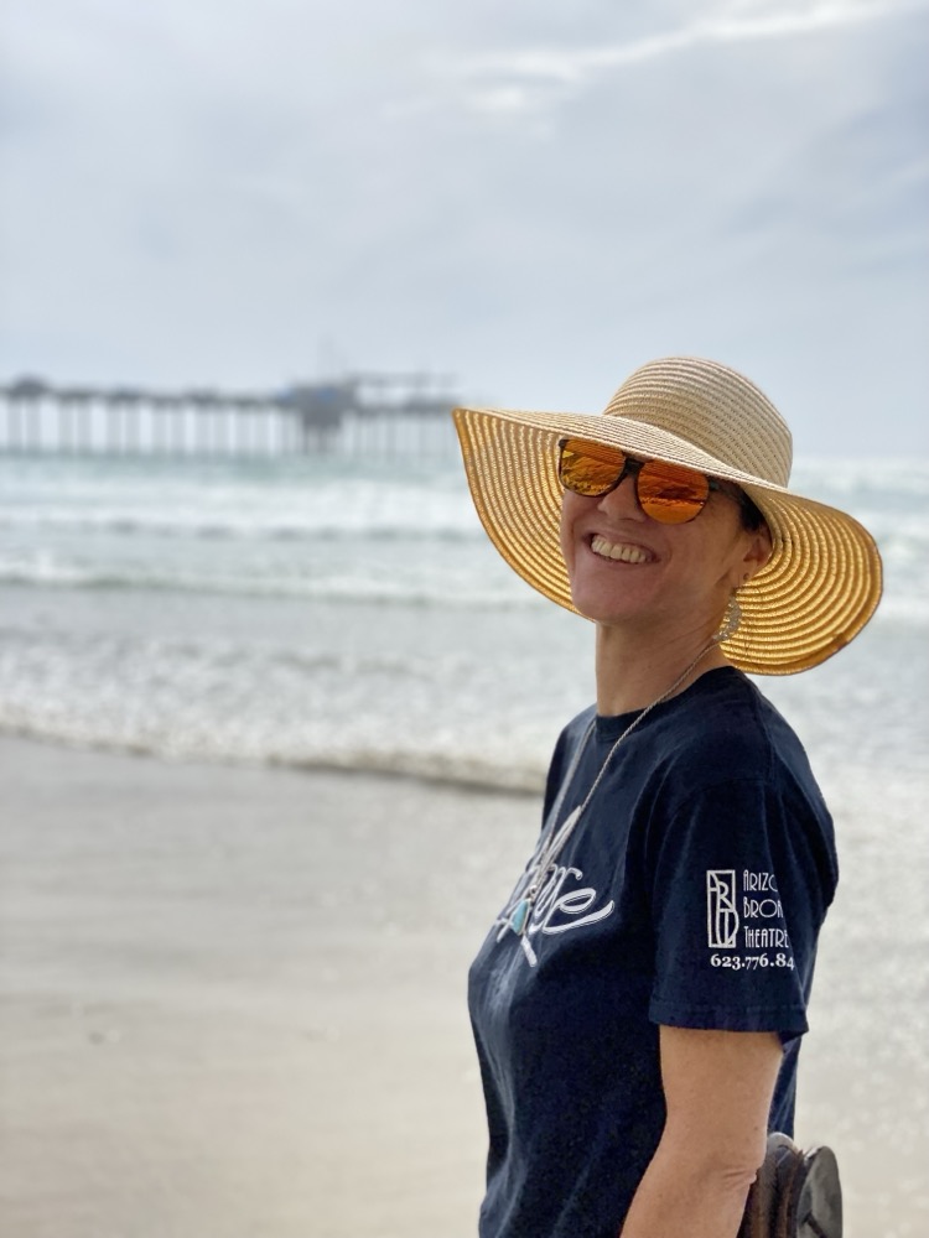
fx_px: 1861
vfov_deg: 36.8
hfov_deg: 28.0
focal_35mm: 52
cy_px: 619
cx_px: 464
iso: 25
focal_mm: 6
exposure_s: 1/4348
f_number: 2
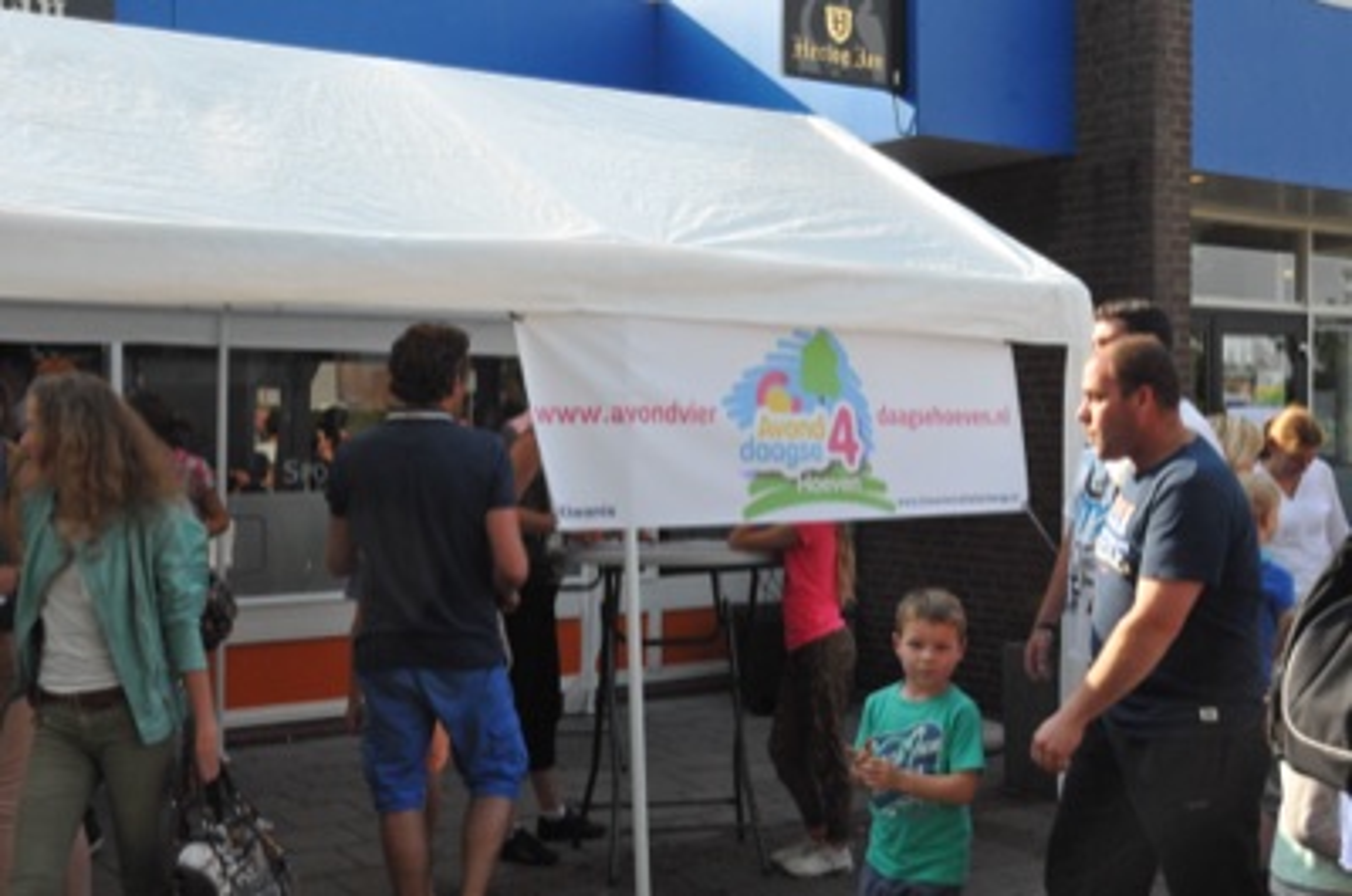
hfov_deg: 45.0
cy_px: 448
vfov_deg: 30.7
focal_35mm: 44
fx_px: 1630
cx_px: 676
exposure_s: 1/500
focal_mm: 29
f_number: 11
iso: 2000
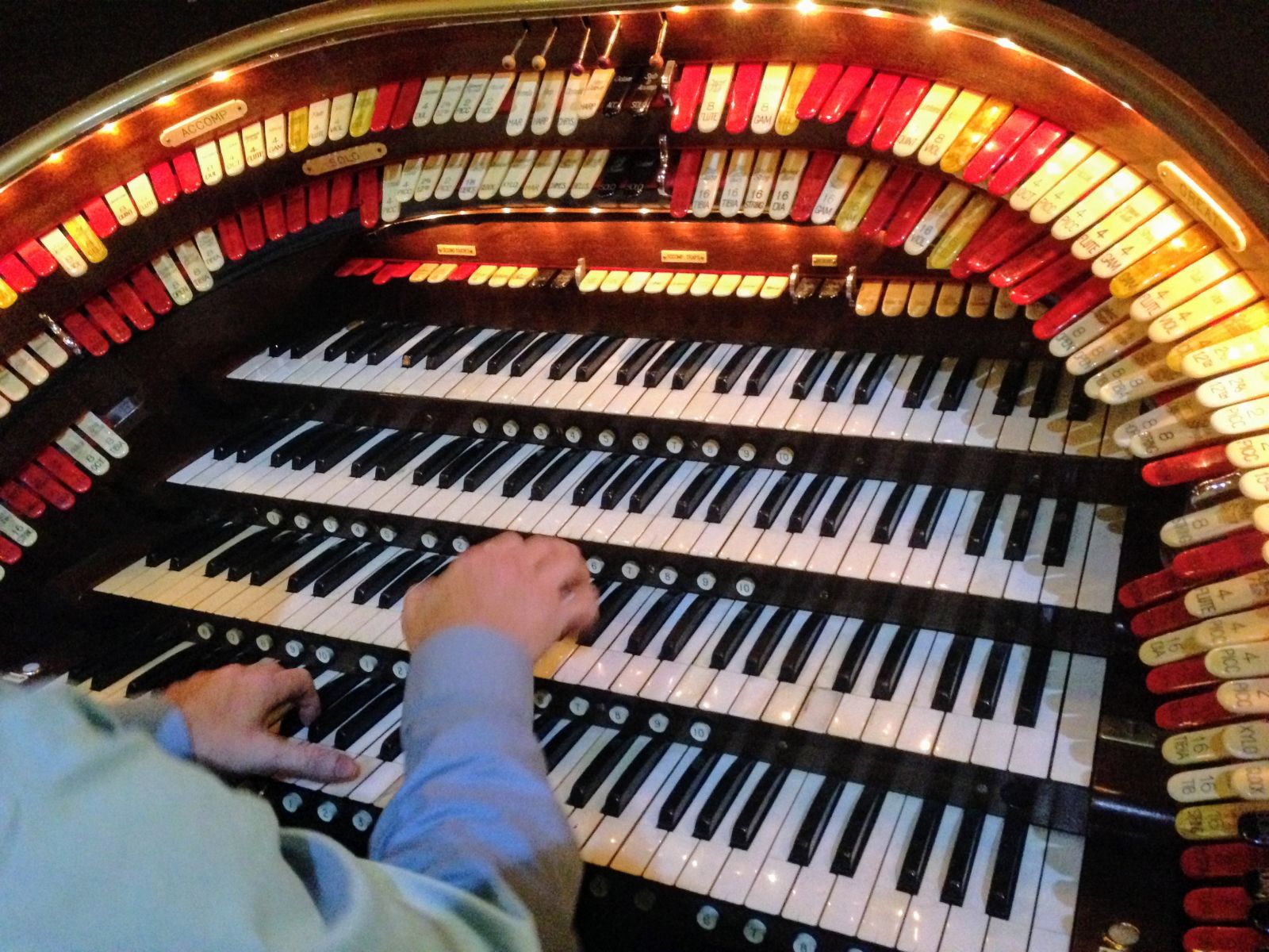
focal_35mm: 33
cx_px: 634
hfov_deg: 55.4
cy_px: 476
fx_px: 1210
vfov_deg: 42.9
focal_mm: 4.12
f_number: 2.4
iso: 800
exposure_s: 1/15
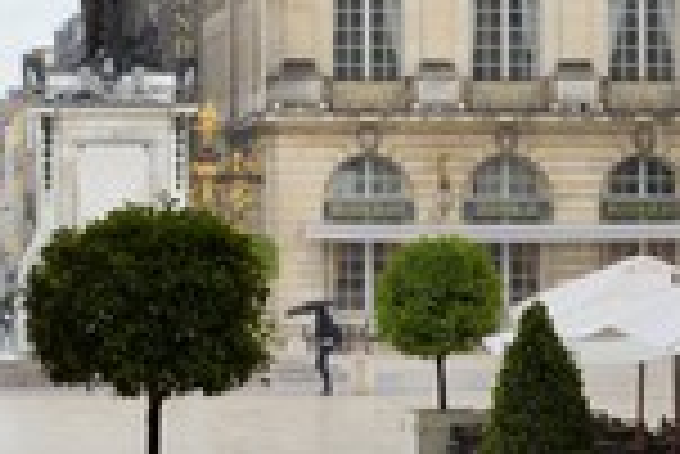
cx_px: 270
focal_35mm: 323
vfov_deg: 4.3
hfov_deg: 6.4
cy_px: 162
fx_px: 6107
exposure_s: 1/200
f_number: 2.8
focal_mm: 116
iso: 200
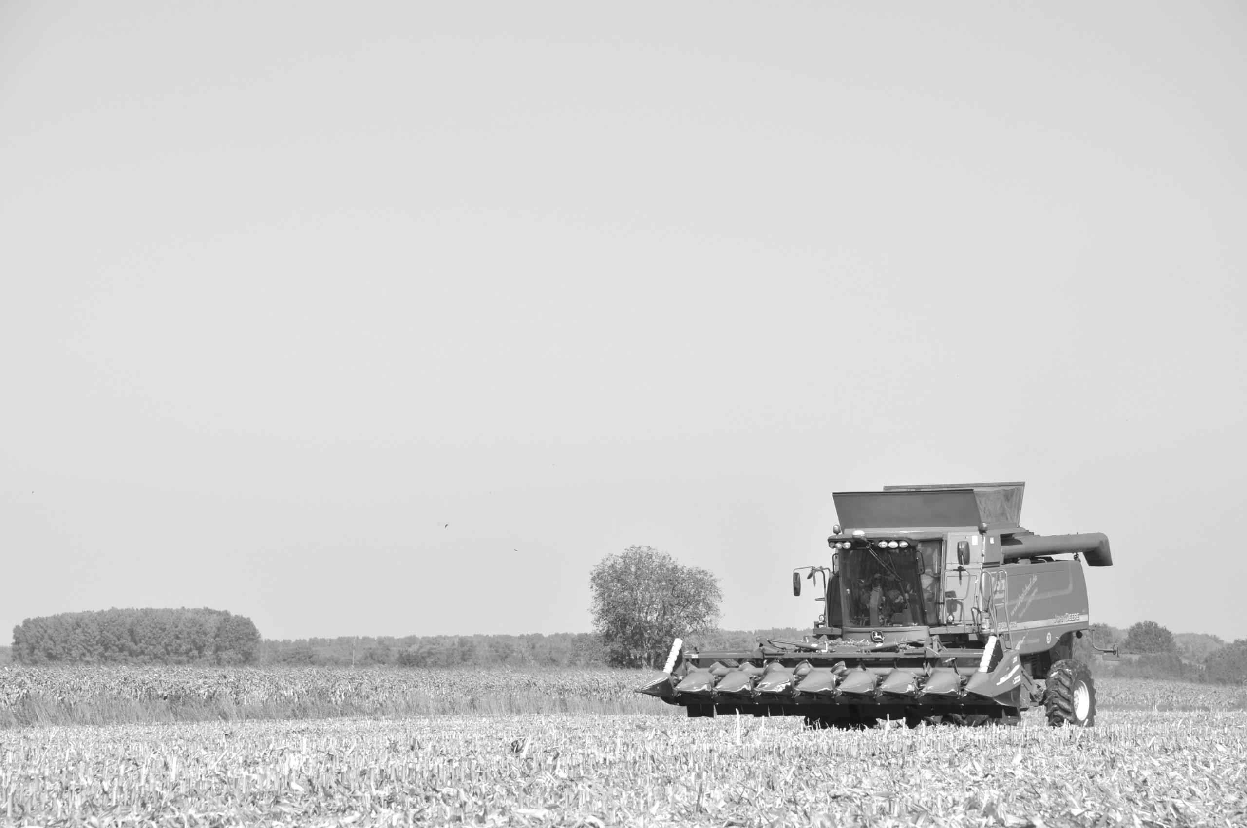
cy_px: 414
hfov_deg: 13.1
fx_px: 5449
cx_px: 624
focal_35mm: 158
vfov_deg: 8.7
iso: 200
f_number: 10
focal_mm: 105
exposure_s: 1/400
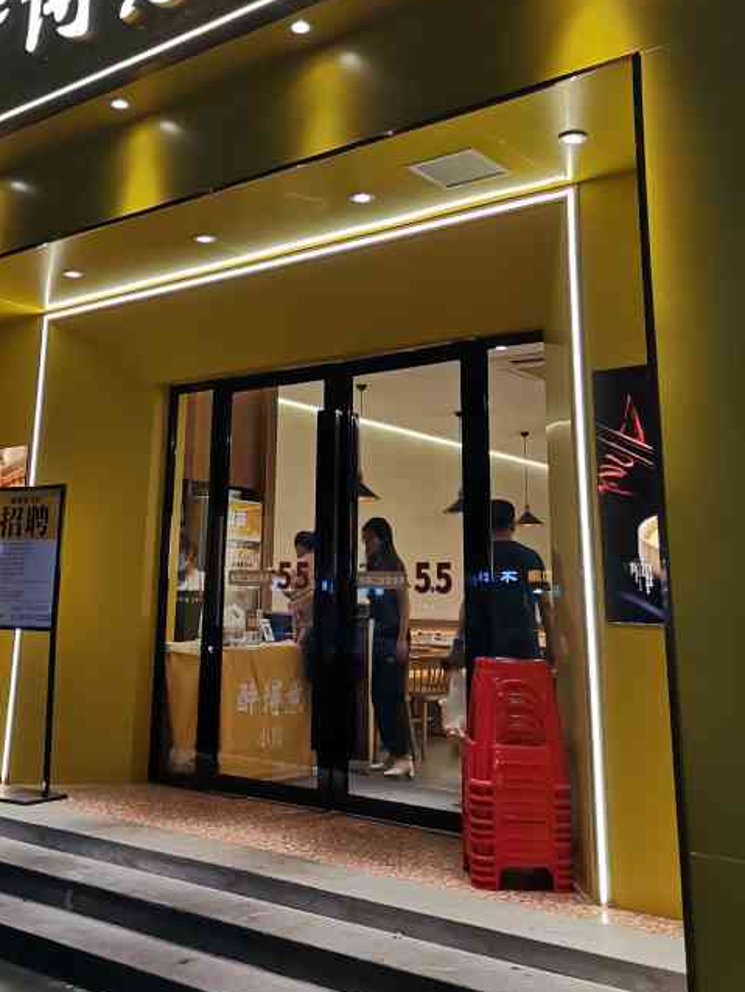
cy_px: 334
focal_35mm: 38
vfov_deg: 48.2
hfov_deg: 37.6
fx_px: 1090
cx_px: 294
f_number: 1.8
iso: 200
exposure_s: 1/100
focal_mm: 4.75
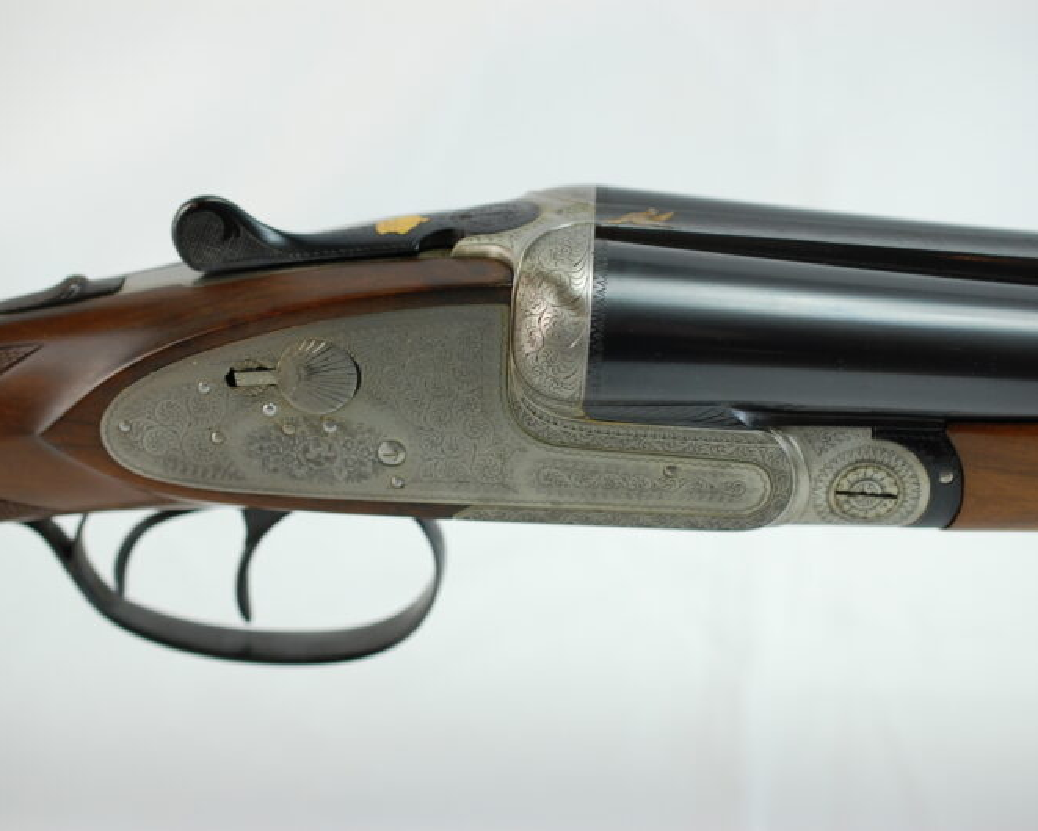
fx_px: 2090
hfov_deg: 27.9
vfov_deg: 22.5
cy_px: 416
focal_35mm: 68
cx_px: 495
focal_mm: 40
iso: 400
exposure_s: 1/60
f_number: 4
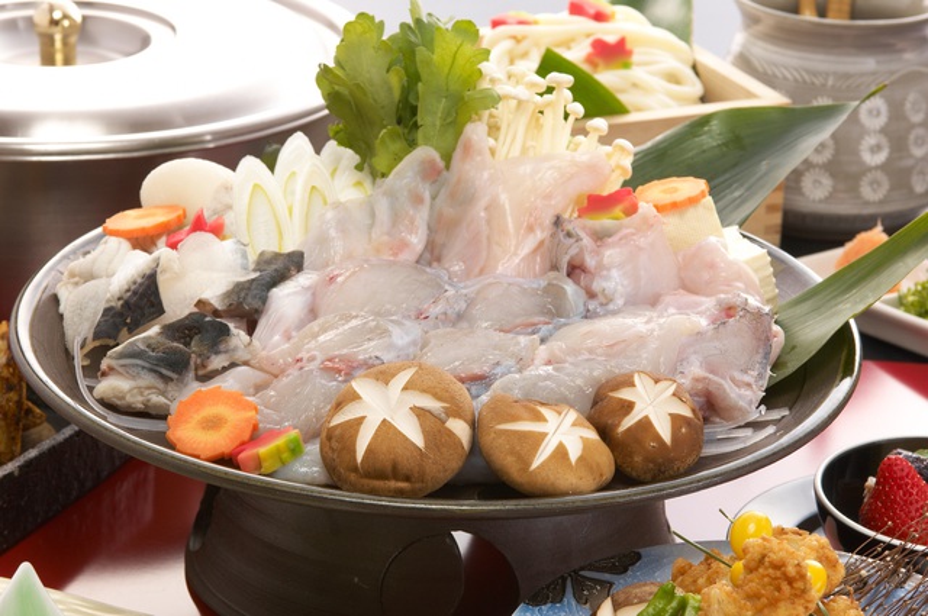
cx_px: 464
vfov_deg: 13.0
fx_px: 2703
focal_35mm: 105
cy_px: 308
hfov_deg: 19.5
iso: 100
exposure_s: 1/125
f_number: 13
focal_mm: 70
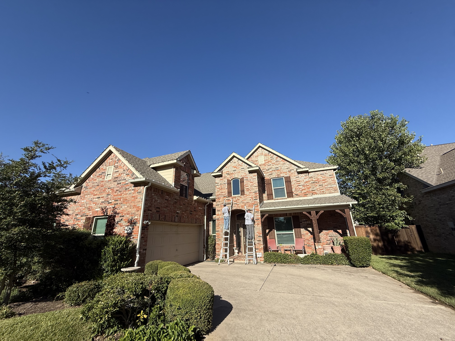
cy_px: 170
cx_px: 228
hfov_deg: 102.1
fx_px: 184
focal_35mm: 14
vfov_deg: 85.7
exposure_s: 1/2092
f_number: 2.2
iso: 50
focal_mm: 2.22
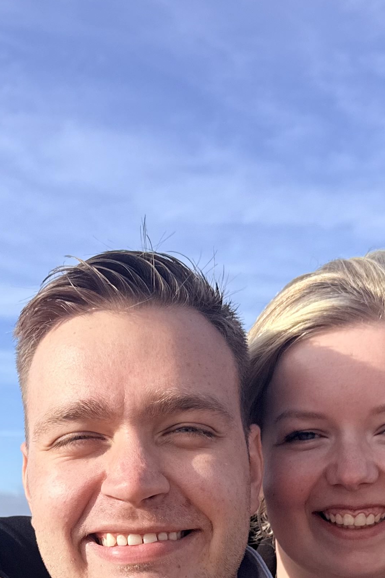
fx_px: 1011
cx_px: 173
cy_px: 552
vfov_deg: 30.1
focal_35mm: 63
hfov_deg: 21.6
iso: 80
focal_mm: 6.76
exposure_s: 1/3953
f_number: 1.78
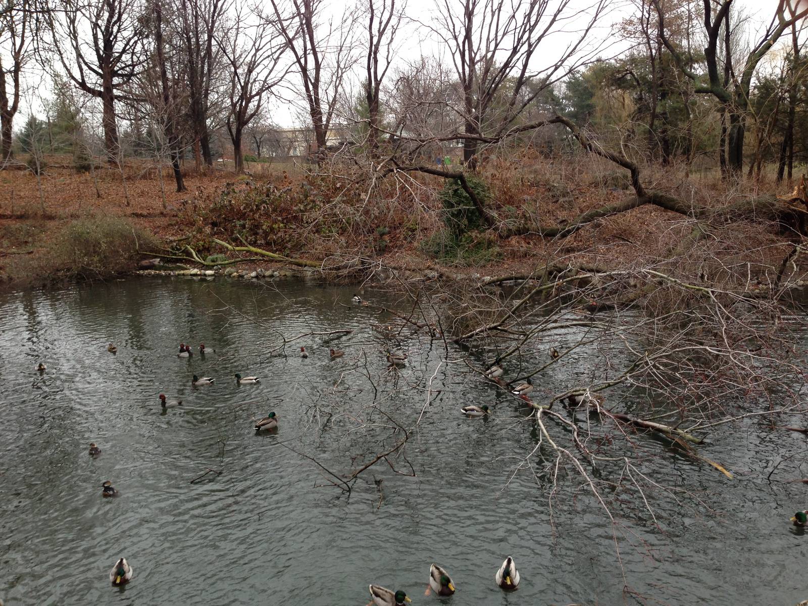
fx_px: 770
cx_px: 404
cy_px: 303
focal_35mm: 33
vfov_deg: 42.9
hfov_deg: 55.4
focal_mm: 4.13
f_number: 2.4
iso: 50
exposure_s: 1/120
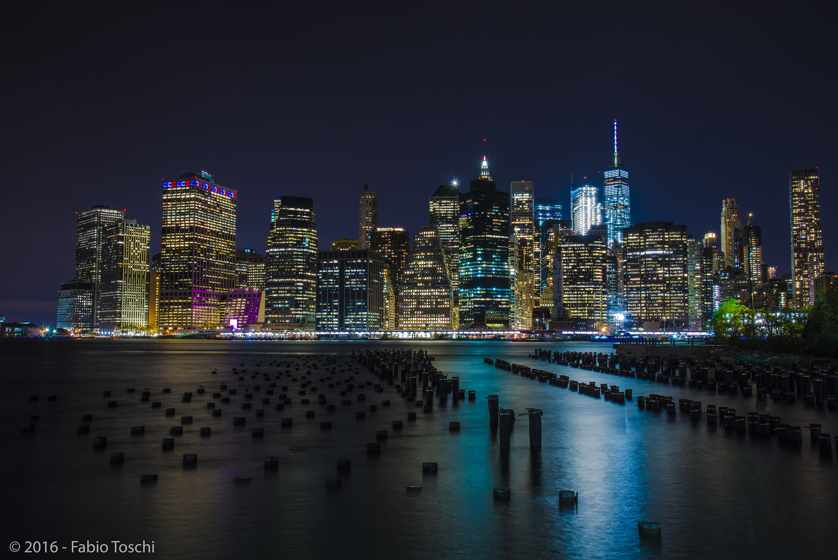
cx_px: 419
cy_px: 280
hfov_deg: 58.7
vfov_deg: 41.1
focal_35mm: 32
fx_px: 745
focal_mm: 32
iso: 100
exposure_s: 25
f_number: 11
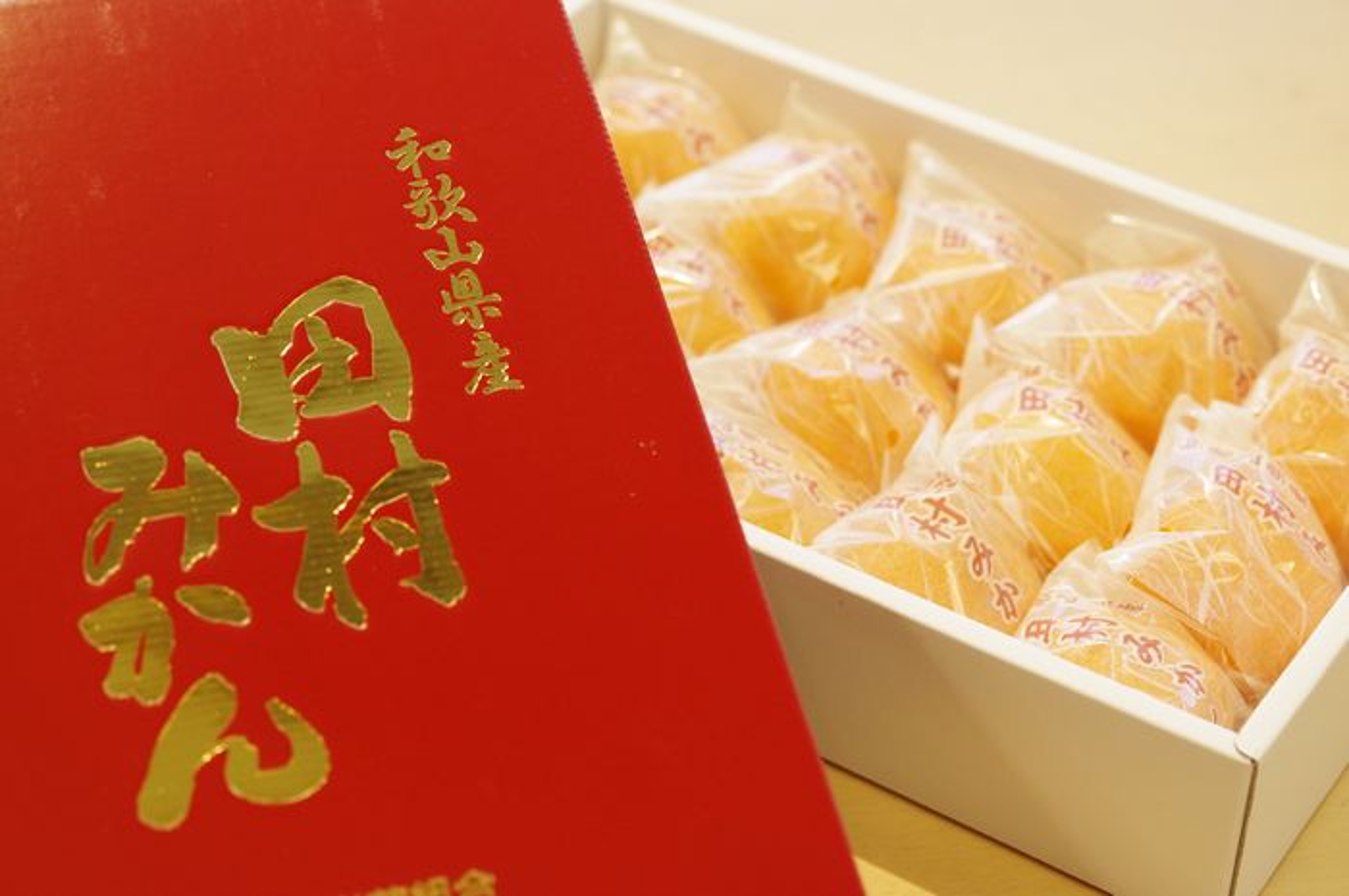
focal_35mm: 75
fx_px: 2807
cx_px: 674
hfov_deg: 27.0
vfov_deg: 18.1
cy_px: 448
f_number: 4
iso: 800
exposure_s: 1/100
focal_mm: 50
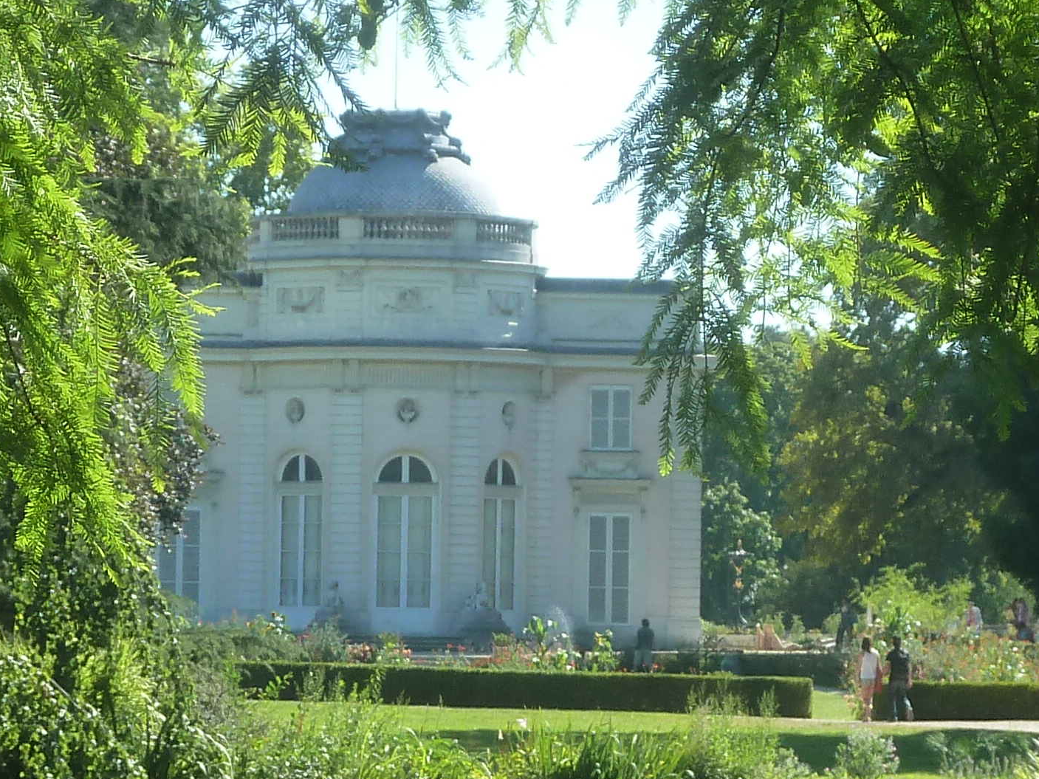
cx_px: 504
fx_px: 7083
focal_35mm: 236
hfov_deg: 8.4
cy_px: 486
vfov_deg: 6.3
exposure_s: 1/200
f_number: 4.2
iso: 125
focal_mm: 13.7
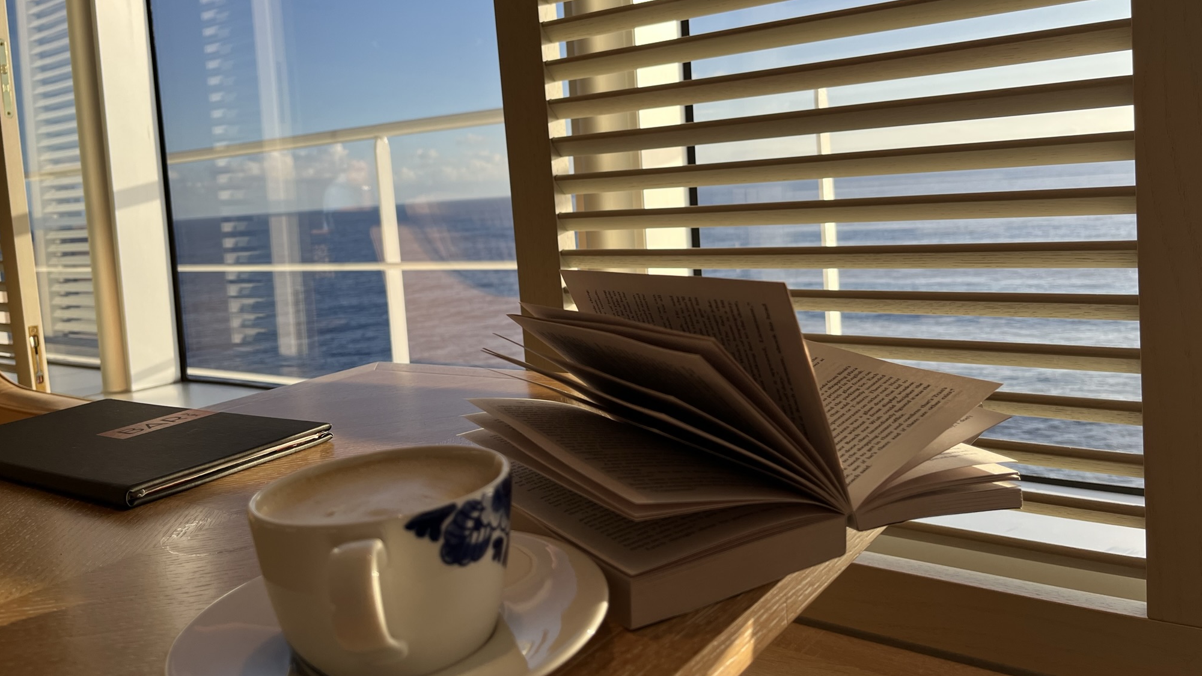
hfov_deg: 66.1
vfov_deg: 39.9
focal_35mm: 29
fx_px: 924
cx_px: 614
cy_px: 258
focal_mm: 5.1
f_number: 1.6
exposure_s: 1/746
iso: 50
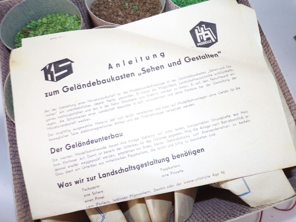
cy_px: 111
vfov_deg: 56.8
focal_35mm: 24
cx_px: 148
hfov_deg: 71.6
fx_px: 205
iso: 80
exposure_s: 1/60
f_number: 3
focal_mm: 4.3
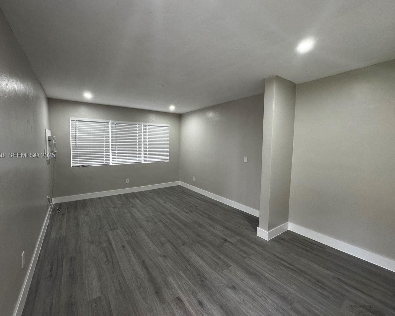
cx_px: 187
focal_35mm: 15
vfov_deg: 84.0
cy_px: 156
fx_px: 175
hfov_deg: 96.7
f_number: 2.2
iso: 250
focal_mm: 2.22
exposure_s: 1/120
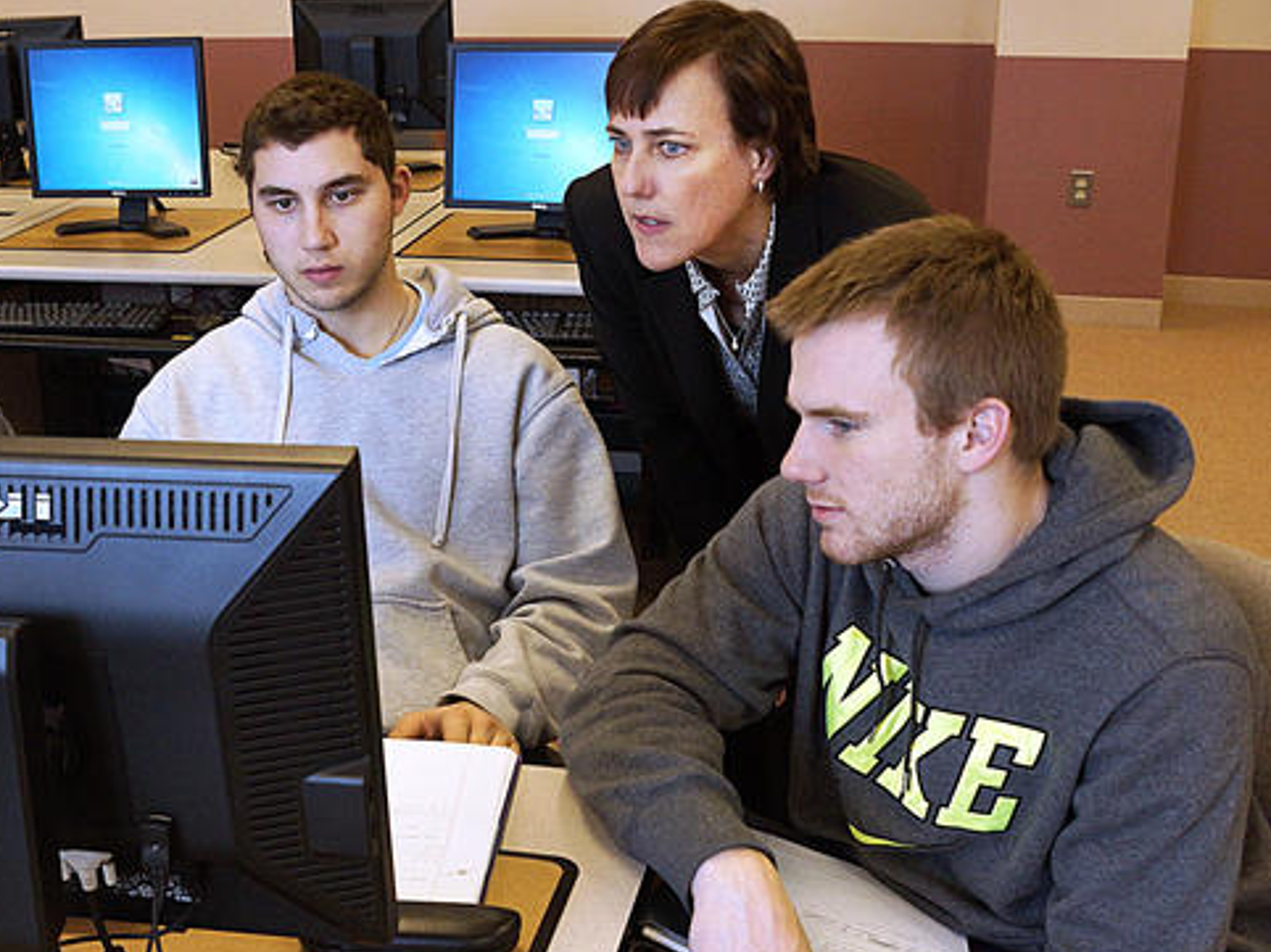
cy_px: 628
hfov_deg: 40.6
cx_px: 403
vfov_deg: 31.3
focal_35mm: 46
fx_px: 1688
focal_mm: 20
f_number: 4.5
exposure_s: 1/100
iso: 800
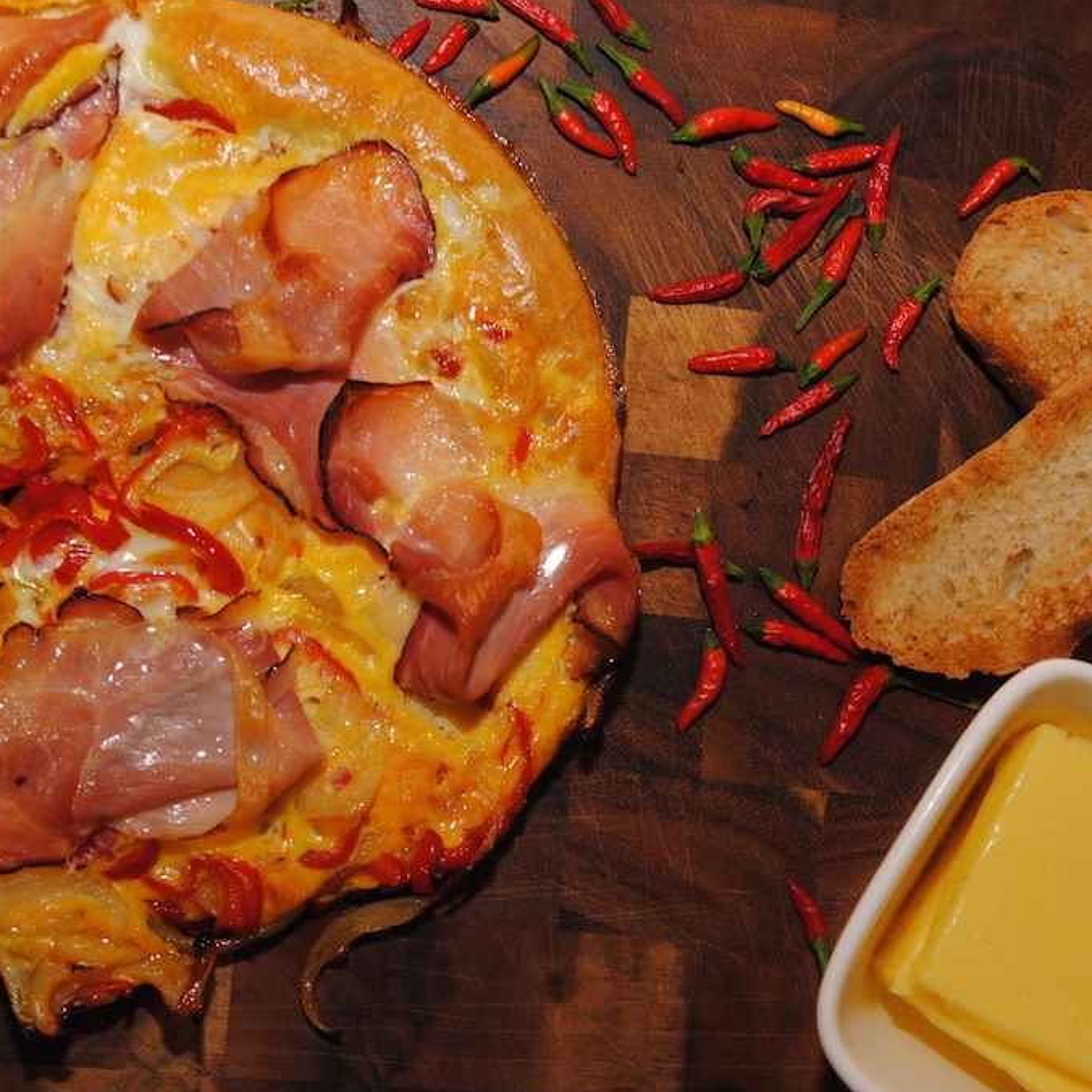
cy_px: 548
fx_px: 2414
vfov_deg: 25.5
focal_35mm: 68
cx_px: 604
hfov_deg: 25.5
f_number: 3.5
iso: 400
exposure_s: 1/200
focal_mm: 35
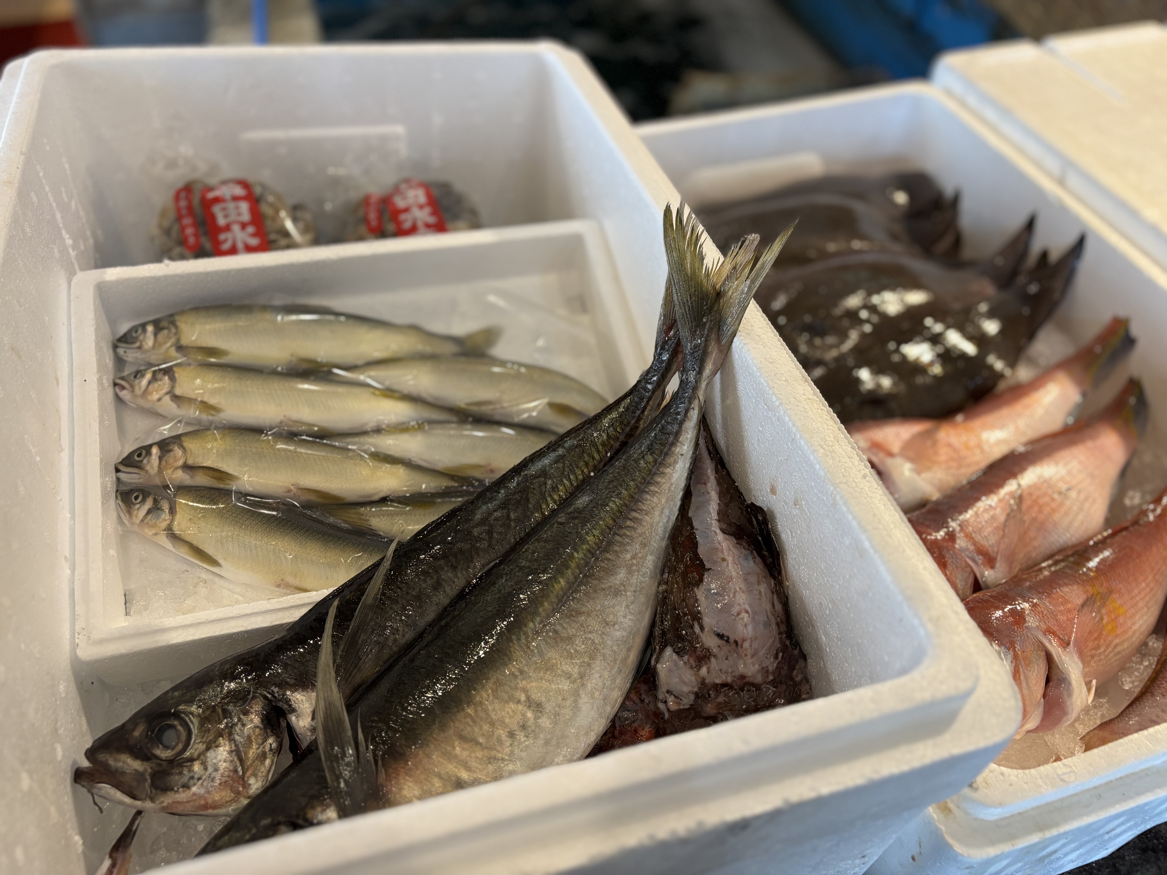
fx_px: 877
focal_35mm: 26
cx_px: 584
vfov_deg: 53.1
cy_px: 438
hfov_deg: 67.3
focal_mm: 5.96
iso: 200
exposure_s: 1/60
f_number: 1.6
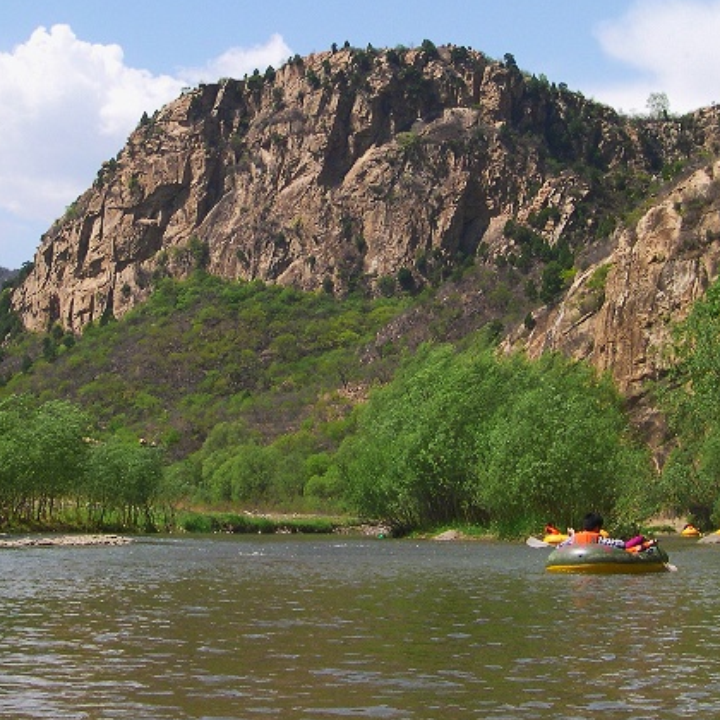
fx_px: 1506
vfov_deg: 26.7
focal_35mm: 64
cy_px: 247
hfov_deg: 26.8
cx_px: 293
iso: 100
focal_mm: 8
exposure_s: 1/198
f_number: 7.6
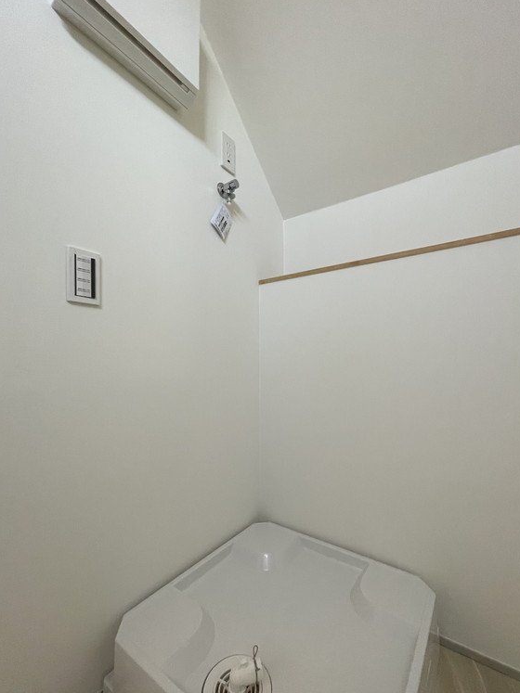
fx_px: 301
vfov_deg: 98.1
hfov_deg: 81.7
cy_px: 366
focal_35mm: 15
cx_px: 262
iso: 200
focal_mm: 1.54
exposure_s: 1/99
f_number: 2.4
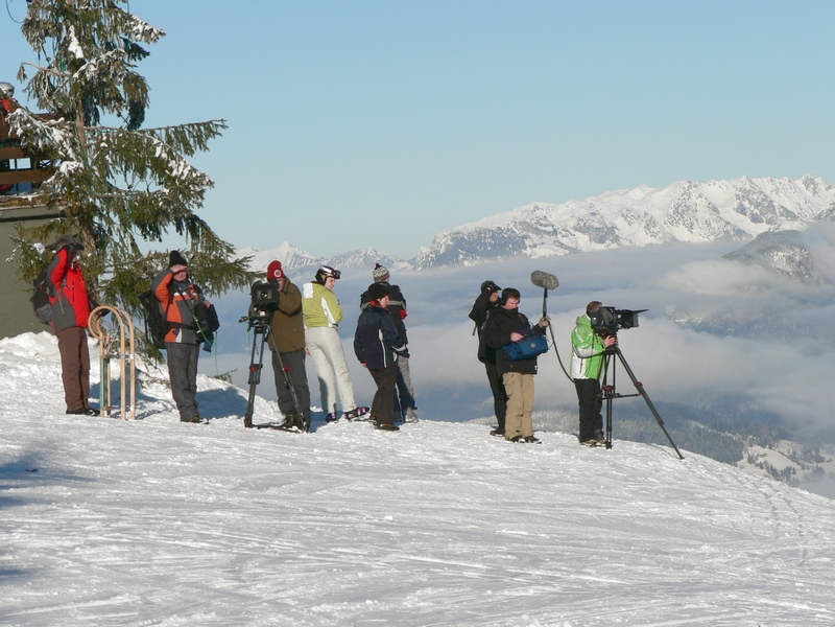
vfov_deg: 9.6
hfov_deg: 12.8
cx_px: 418
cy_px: 314
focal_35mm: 154
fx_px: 3715
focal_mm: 25.7
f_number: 5.6
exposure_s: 1/640
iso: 80
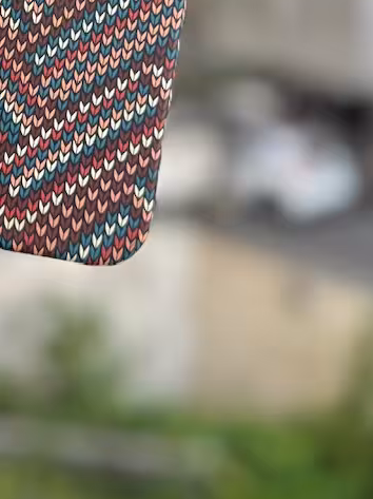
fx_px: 935
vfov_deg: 27.7
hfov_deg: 20.8
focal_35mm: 65
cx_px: -91
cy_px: -25
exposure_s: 1/433
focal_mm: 6.76
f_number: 1.78
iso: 100
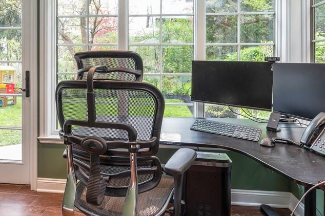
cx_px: 134
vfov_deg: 52.5
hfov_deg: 73.1
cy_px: 81
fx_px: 217
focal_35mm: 24
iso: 200
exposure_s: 1/3
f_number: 11
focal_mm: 14
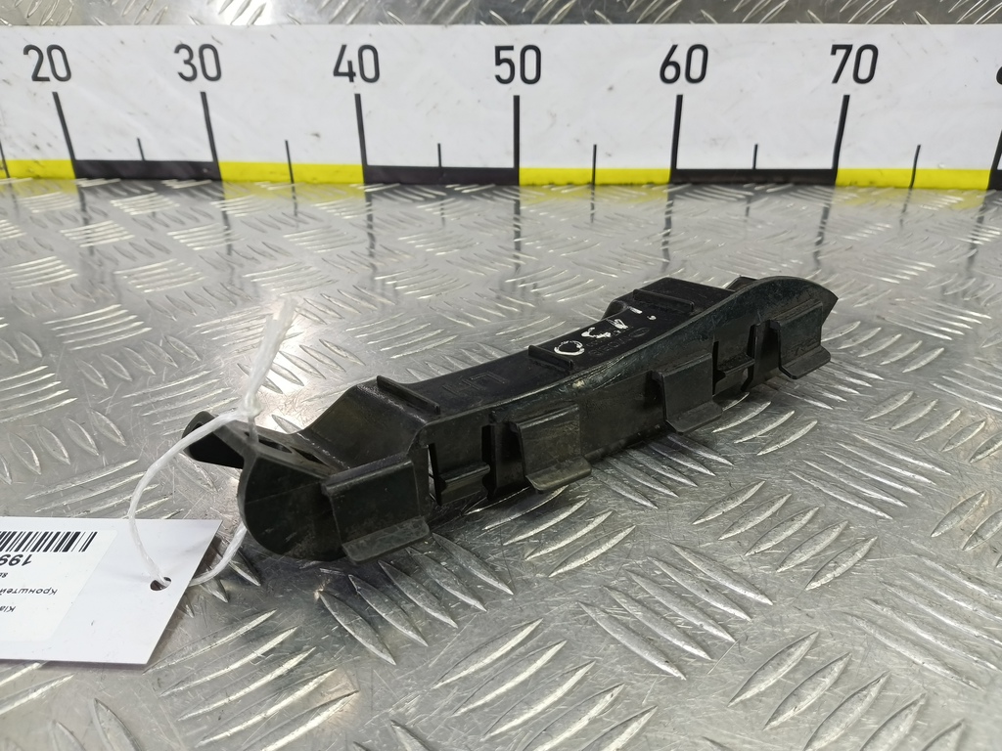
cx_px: 501
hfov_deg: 73.9
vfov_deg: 58.9
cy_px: 376
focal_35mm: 23
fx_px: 666
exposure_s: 1/50
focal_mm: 4.11
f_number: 1.6
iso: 151
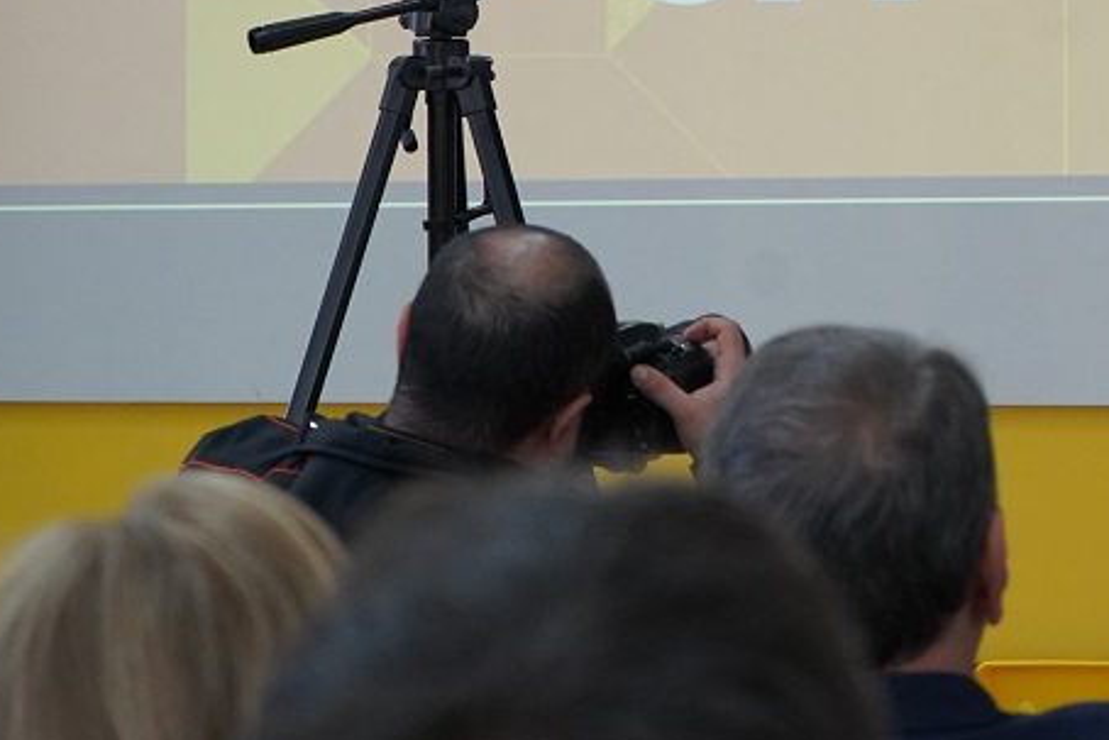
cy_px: 90
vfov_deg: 7.4
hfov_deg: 11.0
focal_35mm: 185
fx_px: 5701
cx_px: 1234
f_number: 5.6
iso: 2500
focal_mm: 70
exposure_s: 1/160
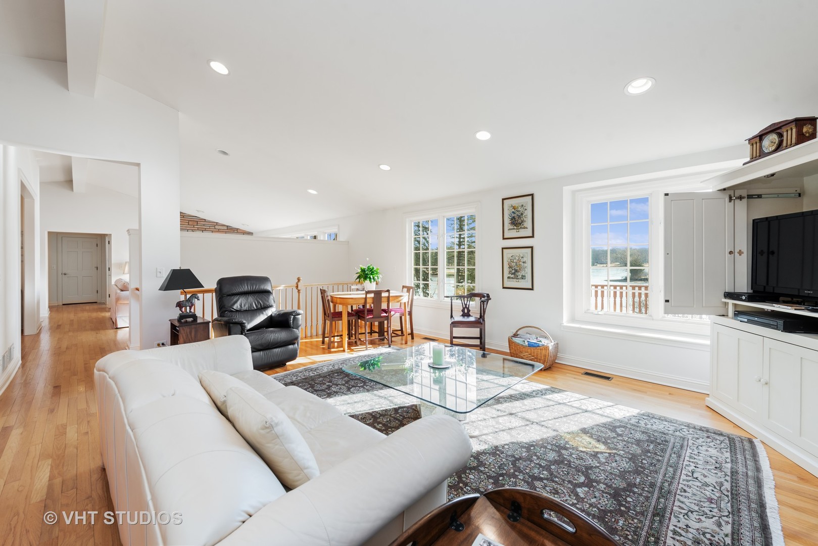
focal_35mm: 14
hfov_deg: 104.2
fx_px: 318
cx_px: 409
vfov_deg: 81.2
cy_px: 273
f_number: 8
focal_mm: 14
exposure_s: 1/13
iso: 200
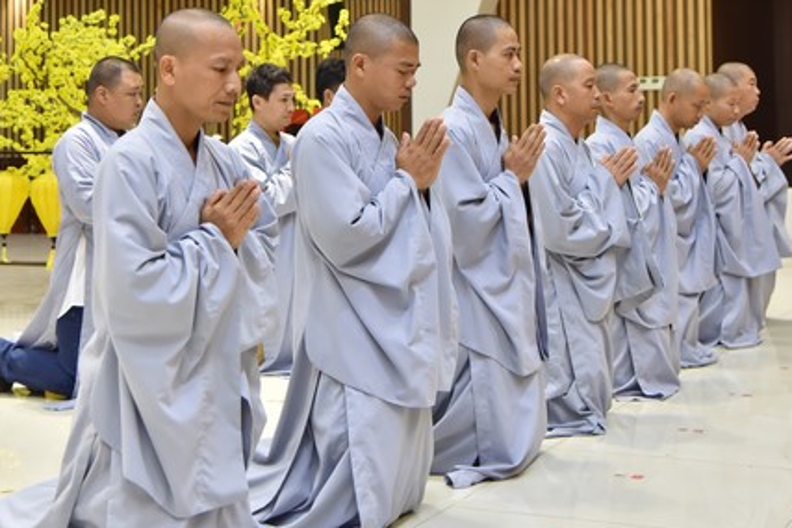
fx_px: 1540
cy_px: 50
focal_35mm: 70
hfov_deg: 28.8
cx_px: 400
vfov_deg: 19.1
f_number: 4.5
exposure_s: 1/125
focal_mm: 46
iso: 1000
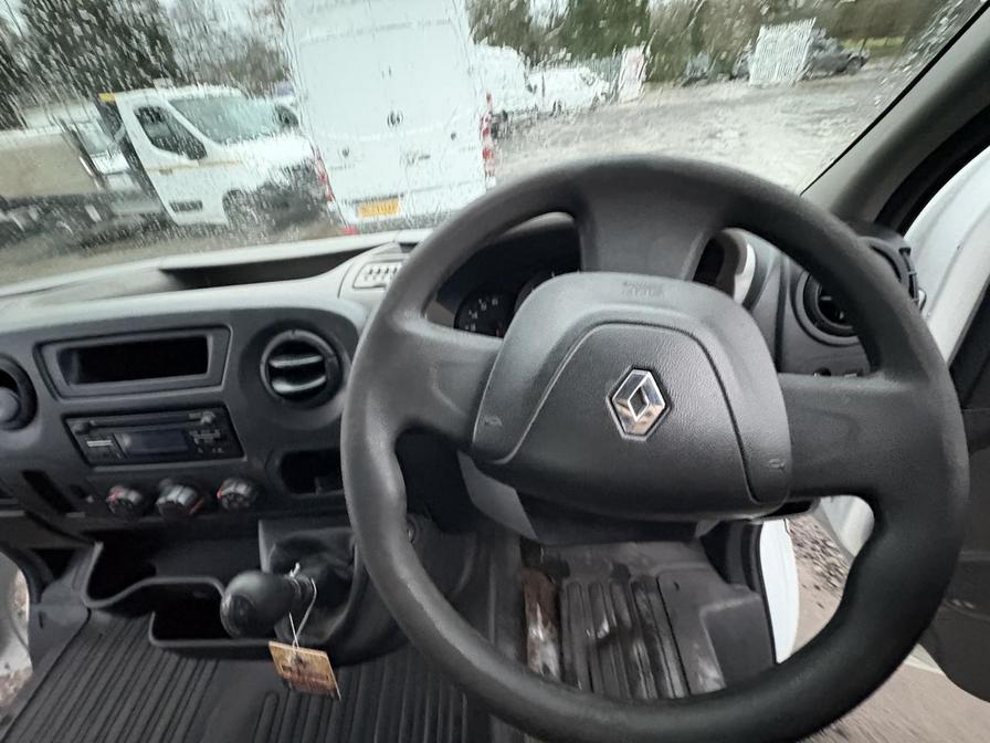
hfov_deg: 102.1
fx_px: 400
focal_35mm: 14
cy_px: 372
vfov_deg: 85.7
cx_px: 495
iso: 1250
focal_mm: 2.22
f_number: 2.2
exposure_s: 1/30
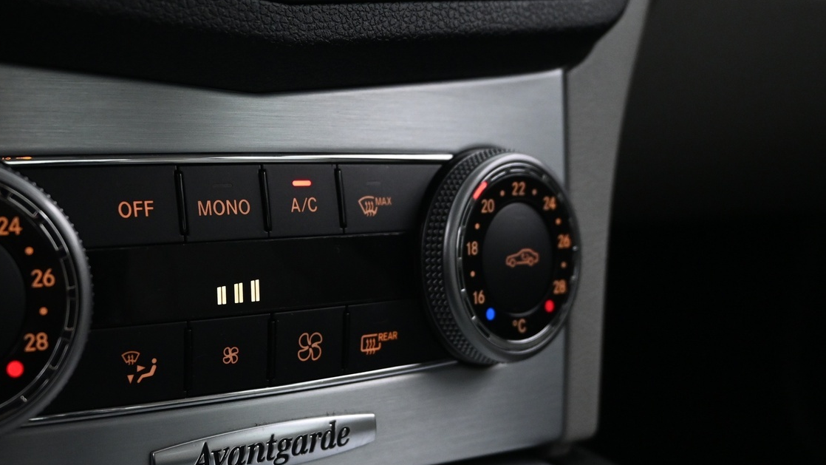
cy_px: 278
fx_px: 972
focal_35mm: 44
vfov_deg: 26.8
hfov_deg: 45.1
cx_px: 256
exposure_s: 1/15
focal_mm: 19.5
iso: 1600
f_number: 3.8
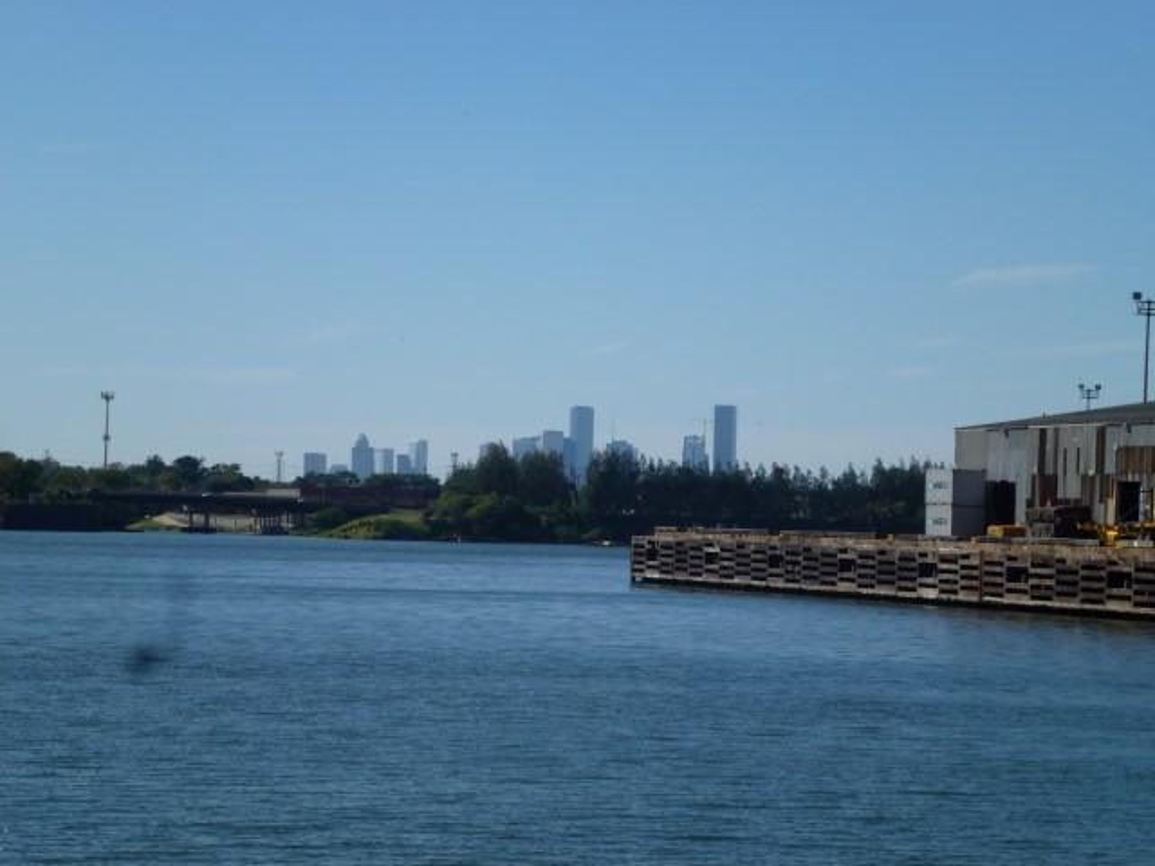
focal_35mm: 121
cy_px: 433
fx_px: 4037
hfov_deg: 16.3
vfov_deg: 12.2
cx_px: 578
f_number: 5.1
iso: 100
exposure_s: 1/1000
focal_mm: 21.7
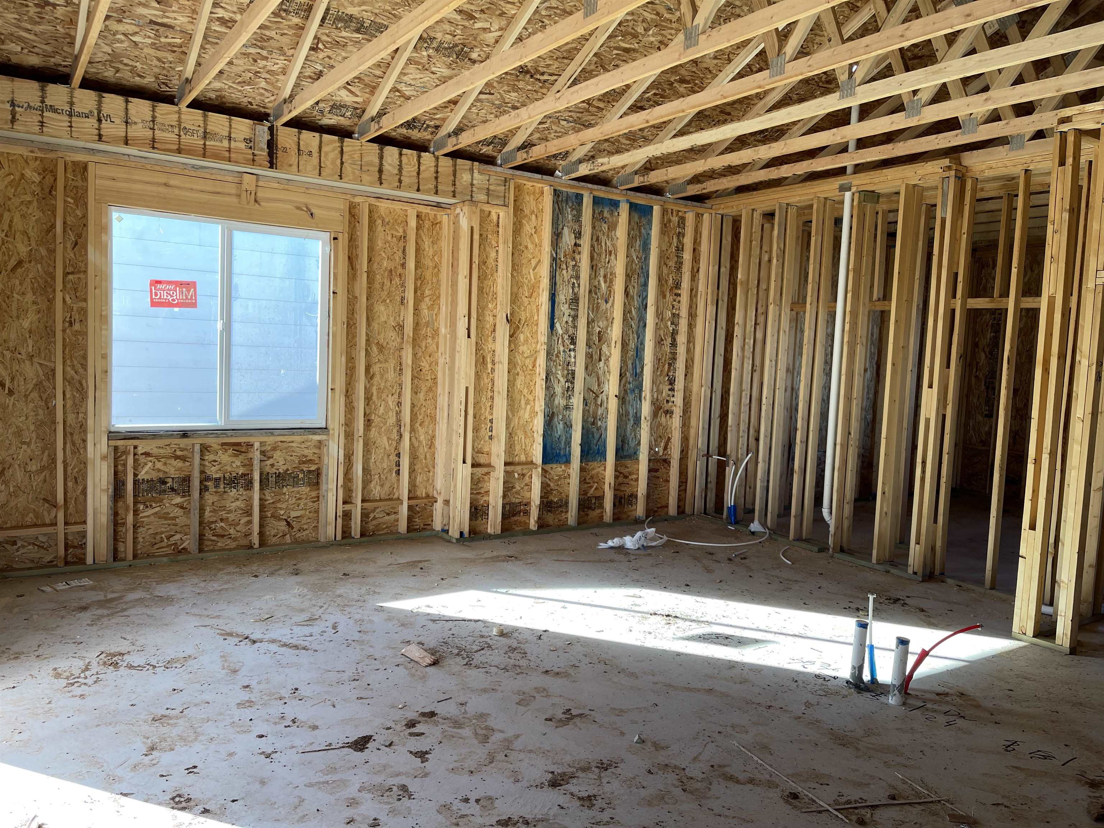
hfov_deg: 67.3
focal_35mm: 26
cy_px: 414
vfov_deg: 53.1
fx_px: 829
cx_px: 552
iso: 32
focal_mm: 5.1
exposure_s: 1/126
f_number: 1.6
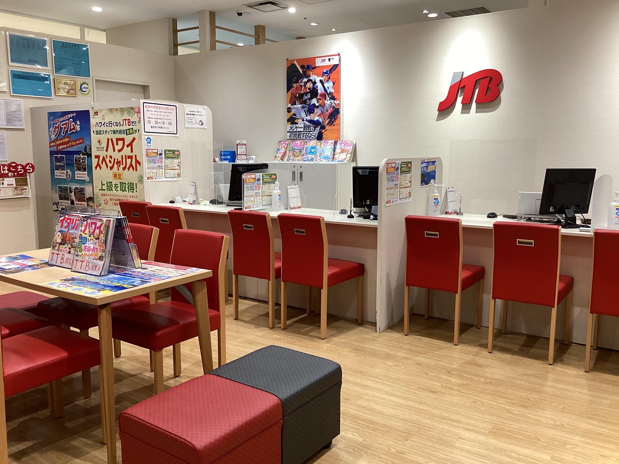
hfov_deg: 58.4
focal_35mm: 31
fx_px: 554
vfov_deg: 45.4
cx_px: 310
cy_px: 232
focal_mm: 3.3
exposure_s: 1/60
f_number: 2.4
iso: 80
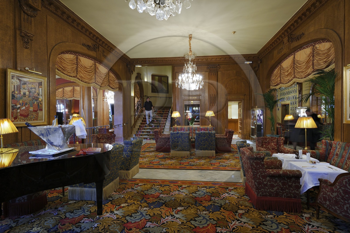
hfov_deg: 84.0
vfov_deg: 61.8
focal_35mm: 20
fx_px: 194
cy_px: 116
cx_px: 175
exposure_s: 1/1.25
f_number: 8
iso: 200
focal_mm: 20
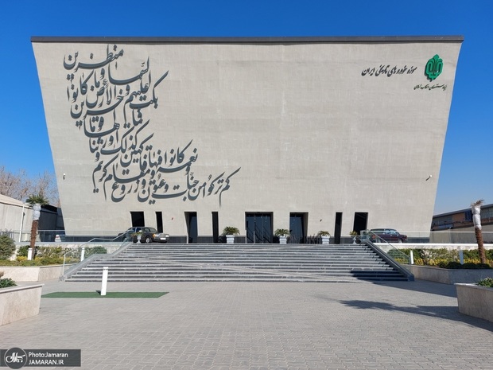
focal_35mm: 24
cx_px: 246
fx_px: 342
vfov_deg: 56.8
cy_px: 185
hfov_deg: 71.6
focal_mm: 5.23
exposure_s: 1/1429
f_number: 1.8
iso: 25
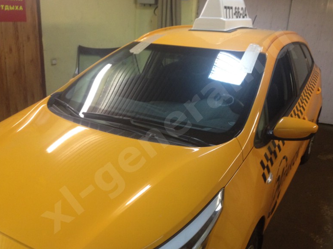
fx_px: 346
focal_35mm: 36
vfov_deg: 39.6
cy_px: 126
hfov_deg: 51.4
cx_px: 165
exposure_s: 1/20
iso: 200
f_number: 2.4
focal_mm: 4.28
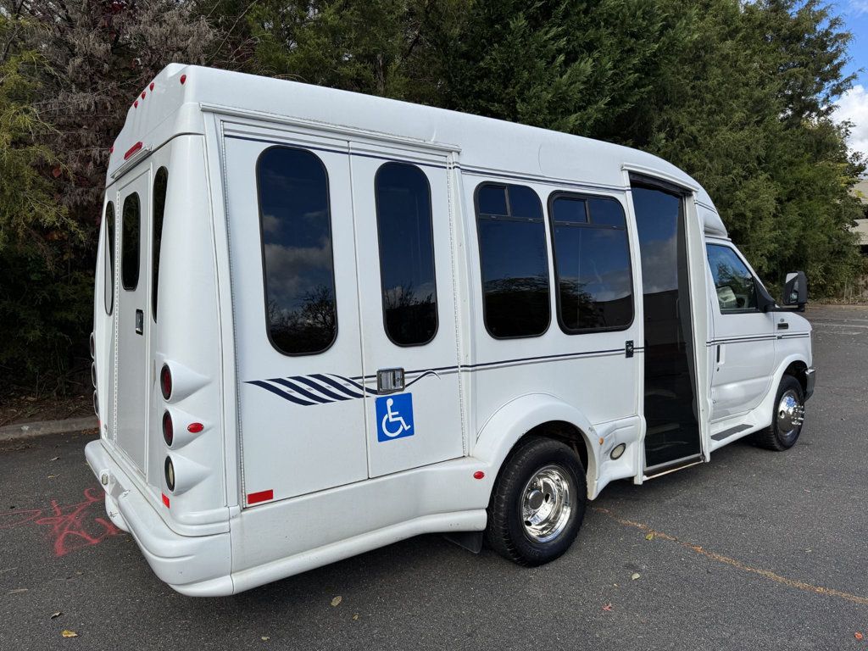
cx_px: 434
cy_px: 326
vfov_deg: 56.8
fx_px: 602
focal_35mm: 24
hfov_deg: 71.6
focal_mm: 6.76
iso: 80
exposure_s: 1/4049
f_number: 1.78
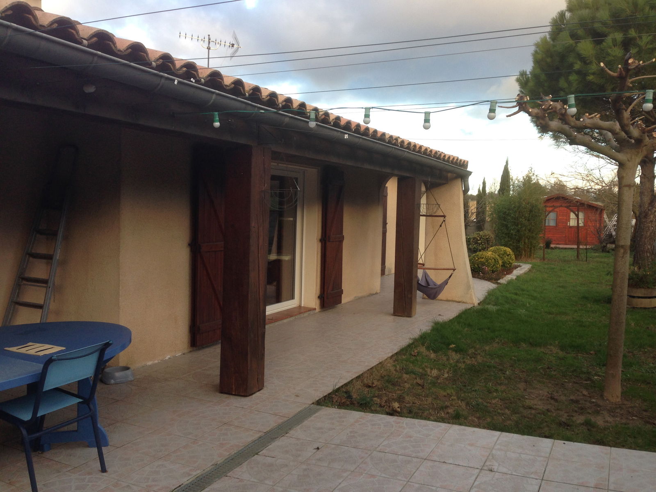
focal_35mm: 33
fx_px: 625
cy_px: 246
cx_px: 328
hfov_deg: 55.4
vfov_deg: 42.9
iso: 50
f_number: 2.4
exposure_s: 1/132
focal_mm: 4.12
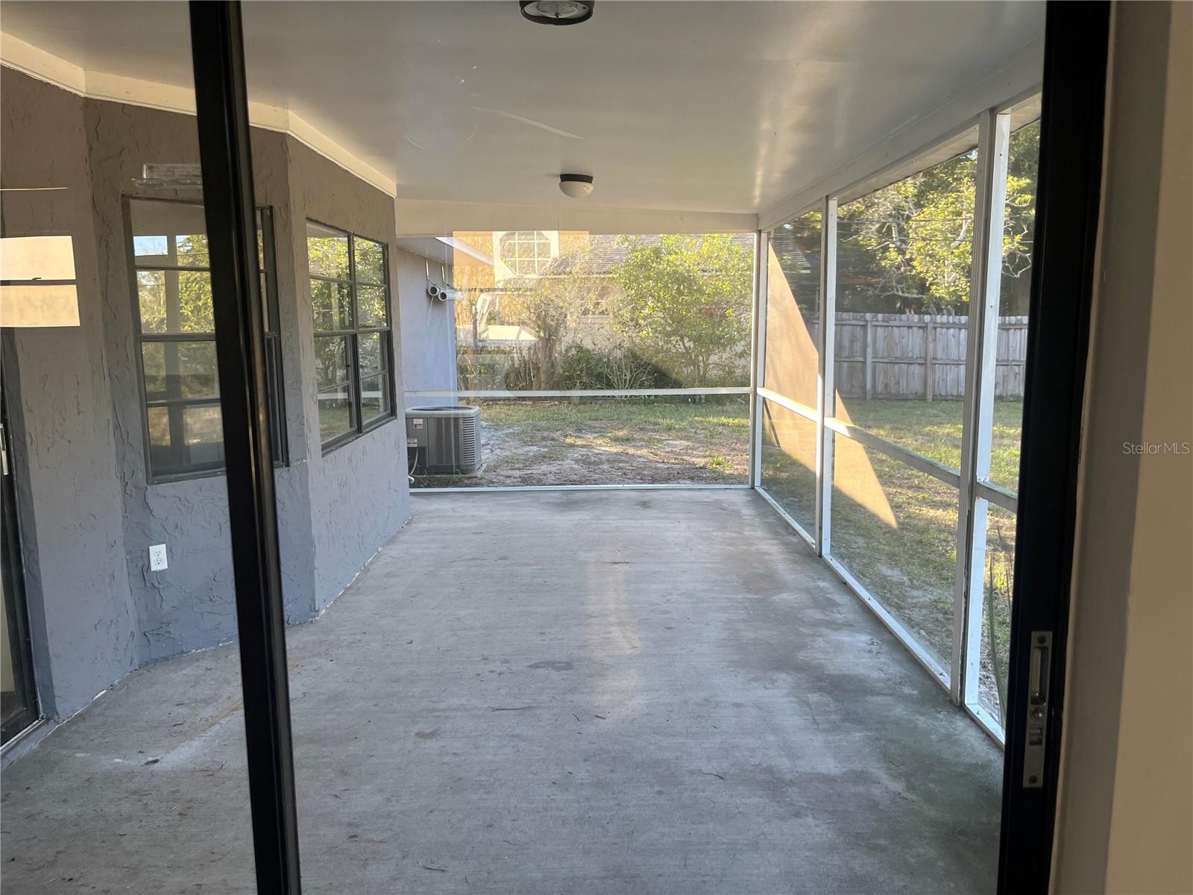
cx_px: 596
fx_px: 896
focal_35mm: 26
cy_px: 448
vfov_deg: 53.1
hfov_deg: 67.3
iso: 50
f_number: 1.6
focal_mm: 5.1
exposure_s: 1/121
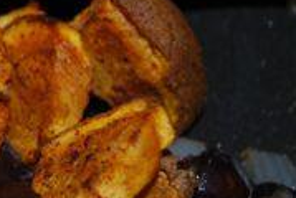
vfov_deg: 4.7
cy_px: 12
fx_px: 2428
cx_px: -217
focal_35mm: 295
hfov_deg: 6.8
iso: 200
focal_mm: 55
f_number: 5.6
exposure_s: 1/60
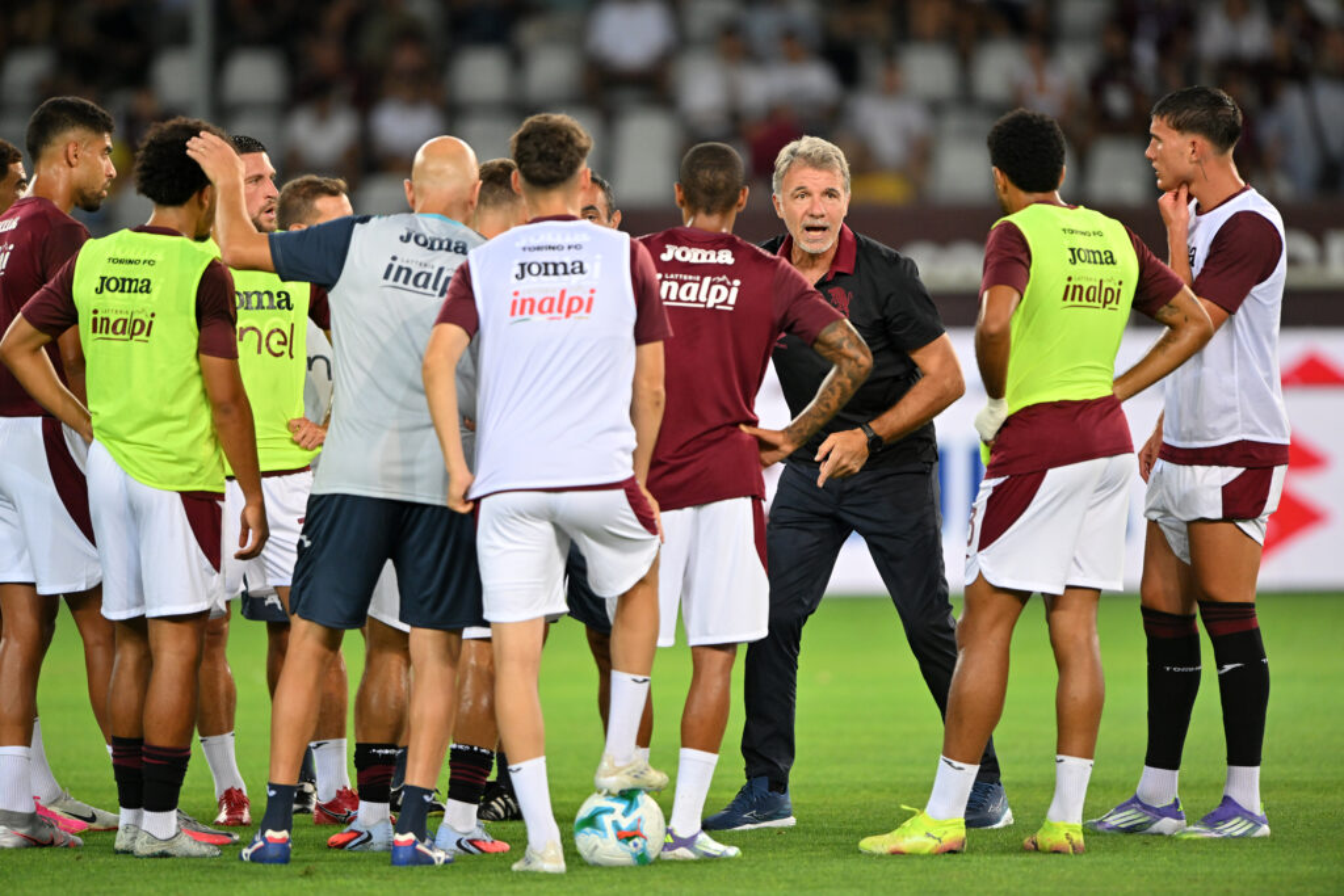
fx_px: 14934
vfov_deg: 3.4
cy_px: 448
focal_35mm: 400
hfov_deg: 5.2
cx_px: 672
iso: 1600
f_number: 2.8
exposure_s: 1/1000
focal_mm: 400
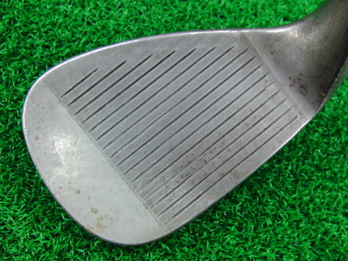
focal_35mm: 37
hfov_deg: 50.1
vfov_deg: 38.7
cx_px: 174
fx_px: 372
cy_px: 130
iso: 400
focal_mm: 6.42
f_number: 3.6
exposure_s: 1/30
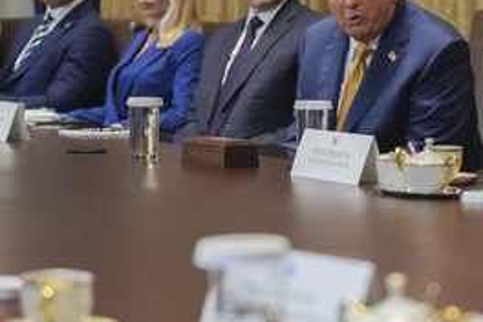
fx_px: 1825
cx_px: 366
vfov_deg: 10.1
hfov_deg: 15.0
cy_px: 188
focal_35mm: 136
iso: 4000
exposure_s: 1/400
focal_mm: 70
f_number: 2.8
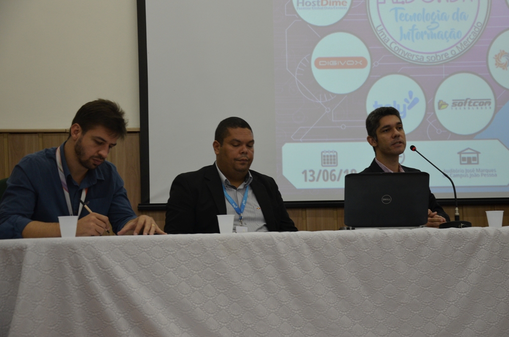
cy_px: 168
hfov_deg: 28.1
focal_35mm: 72
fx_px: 1016
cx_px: 254
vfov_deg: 18.8
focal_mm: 48
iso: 500
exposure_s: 1/60
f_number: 4.8
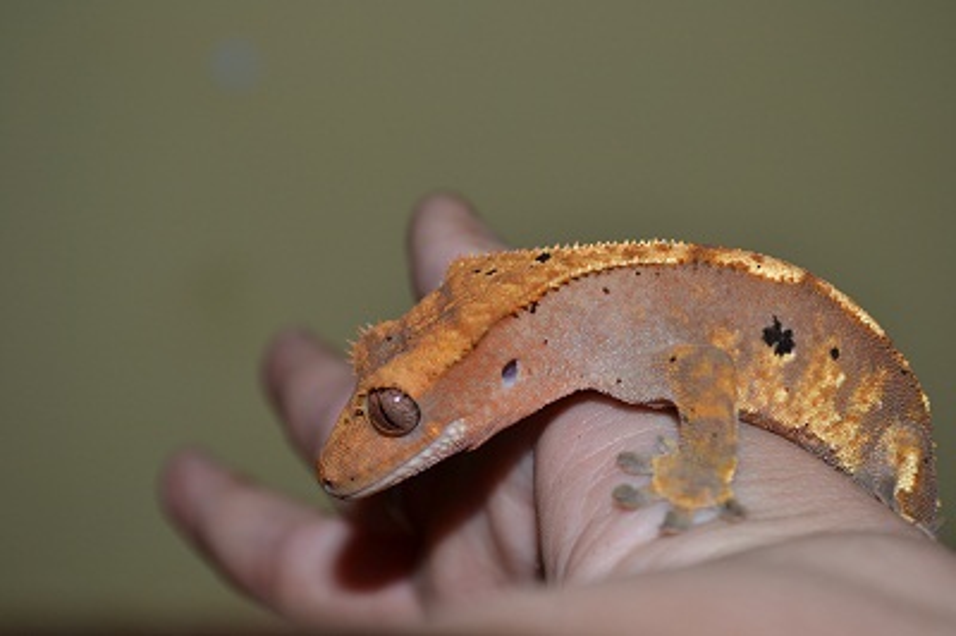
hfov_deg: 28.1
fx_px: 1910
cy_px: 318
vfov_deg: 18.9
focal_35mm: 72
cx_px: 478
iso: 100
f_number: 8
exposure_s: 1/60
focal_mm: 48
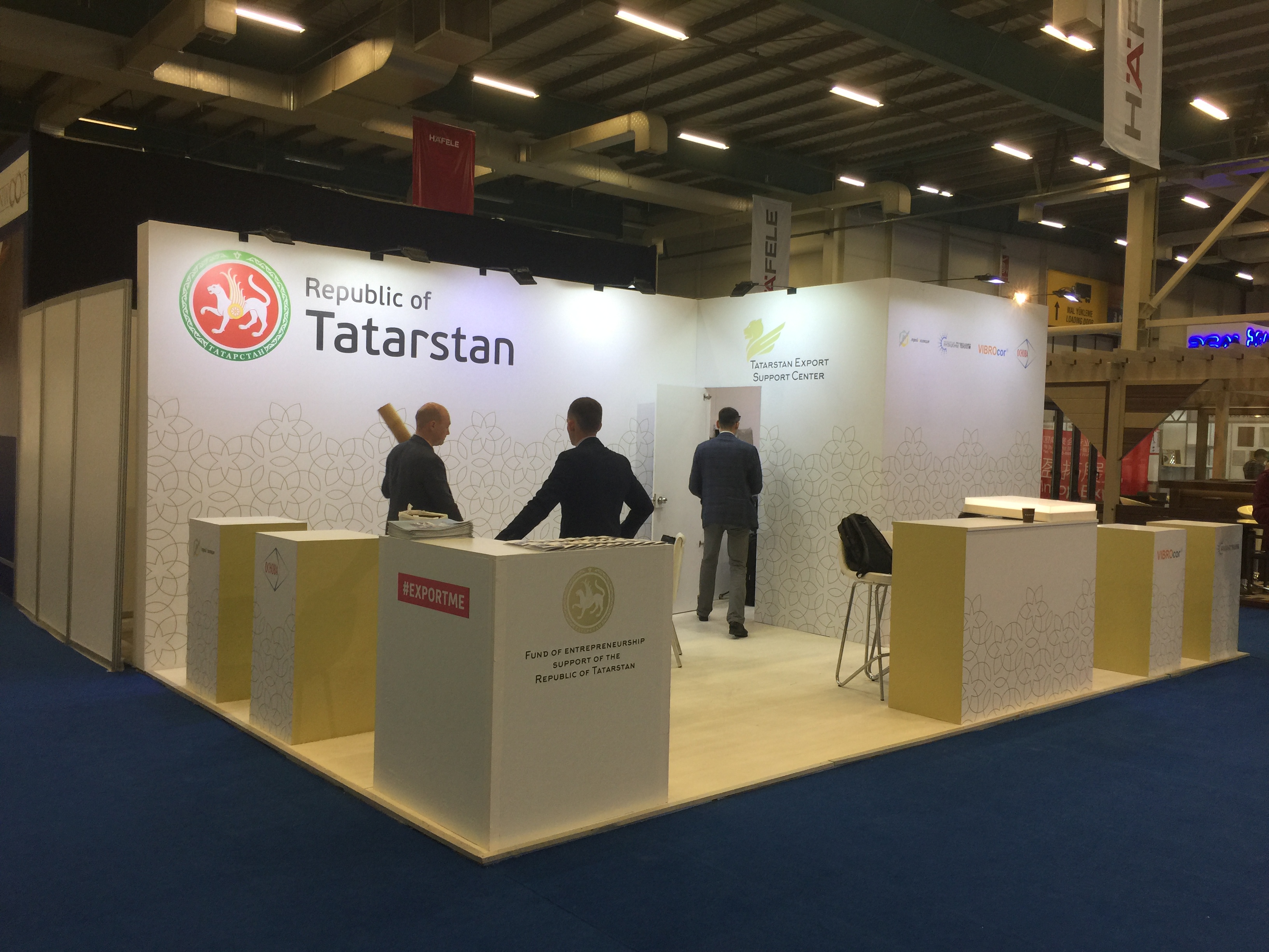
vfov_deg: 48.2
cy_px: 476
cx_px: 634
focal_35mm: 29
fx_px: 1063
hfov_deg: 61.7
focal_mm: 4.15
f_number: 2.2
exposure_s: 1/33
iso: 32
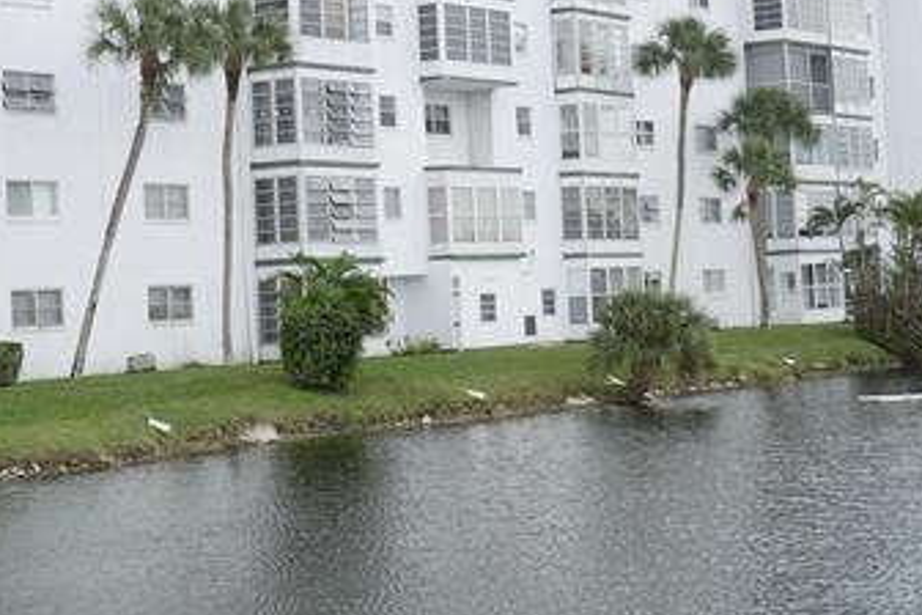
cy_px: 176
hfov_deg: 23.2
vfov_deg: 15.7
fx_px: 2228
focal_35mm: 87
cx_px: 273
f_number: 5
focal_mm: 22
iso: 200
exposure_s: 1/320
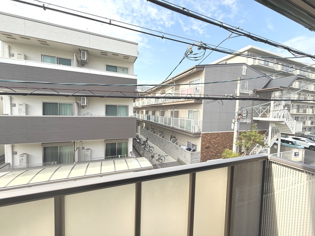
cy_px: 118
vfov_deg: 85.7
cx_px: 158
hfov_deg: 102.1
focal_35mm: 14
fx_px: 127
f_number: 2.2
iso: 50
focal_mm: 2.22
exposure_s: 1/701
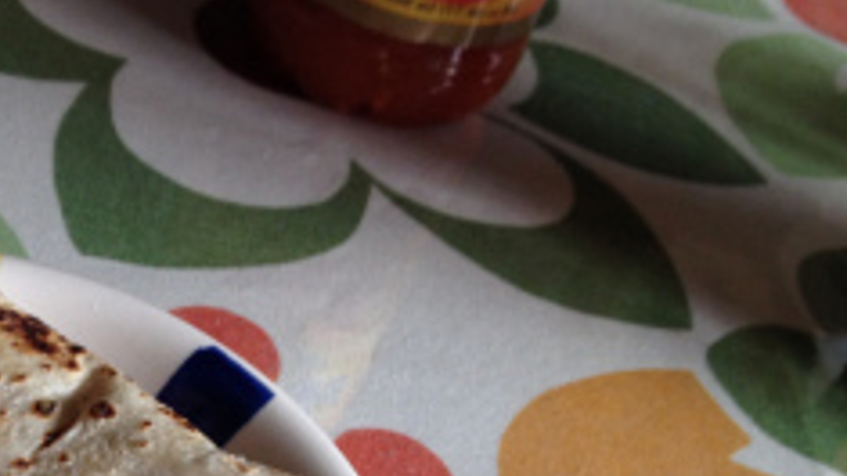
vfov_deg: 14.4
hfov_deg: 25.2
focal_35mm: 81
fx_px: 1819
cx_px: 40
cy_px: 590
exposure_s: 1/60
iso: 64
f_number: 2.4
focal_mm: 4.28
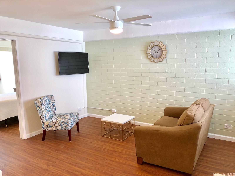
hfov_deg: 63.4
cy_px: 88
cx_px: 118
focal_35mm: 28
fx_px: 190
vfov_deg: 49.7
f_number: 1.8
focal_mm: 4
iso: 25
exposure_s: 1/40
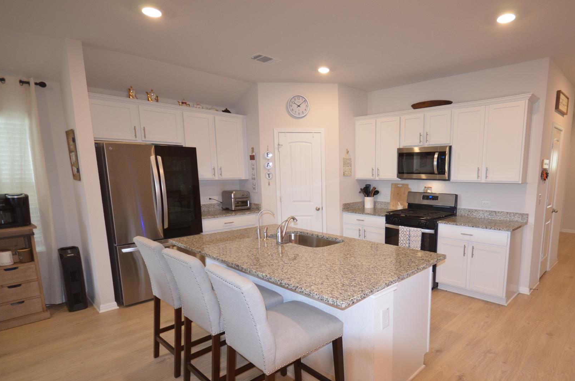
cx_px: 355
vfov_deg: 64.1
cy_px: 216
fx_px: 303
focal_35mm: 19
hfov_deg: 85.6
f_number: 4
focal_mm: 10
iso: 800
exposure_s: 1/60
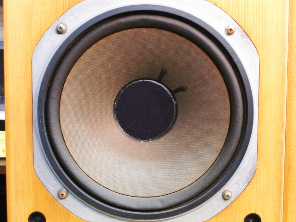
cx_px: 148
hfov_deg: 24.7
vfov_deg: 18.7
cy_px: 111
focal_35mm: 79
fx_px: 676
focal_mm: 13.9
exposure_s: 1/8
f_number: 4.6
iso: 400
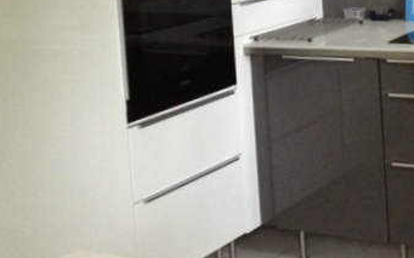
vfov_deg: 14.7
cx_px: 401
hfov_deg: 23.0
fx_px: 981
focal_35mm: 87
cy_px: -19
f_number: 2.4
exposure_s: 1/20
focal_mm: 4.28
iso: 250
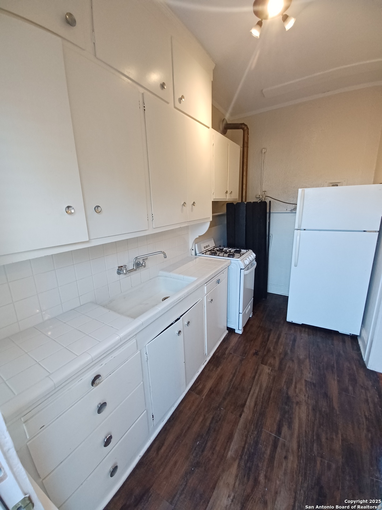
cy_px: 255
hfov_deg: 89.9
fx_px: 191
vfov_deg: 106.2
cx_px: 191
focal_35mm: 13
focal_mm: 1.42
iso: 125
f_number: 2.2
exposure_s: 1/60
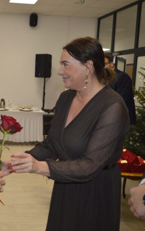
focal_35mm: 47
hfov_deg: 25.6
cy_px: 116
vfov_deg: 42.7
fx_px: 297
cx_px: -9
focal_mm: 20
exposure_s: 1/60
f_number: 3.5
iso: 400
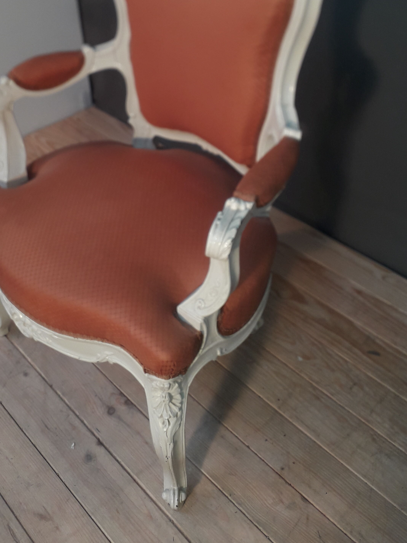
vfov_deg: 46.6
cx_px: 173
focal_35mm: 39
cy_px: 153
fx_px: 611
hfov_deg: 36.7
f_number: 1.9
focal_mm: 3.6
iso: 40
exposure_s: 1/50
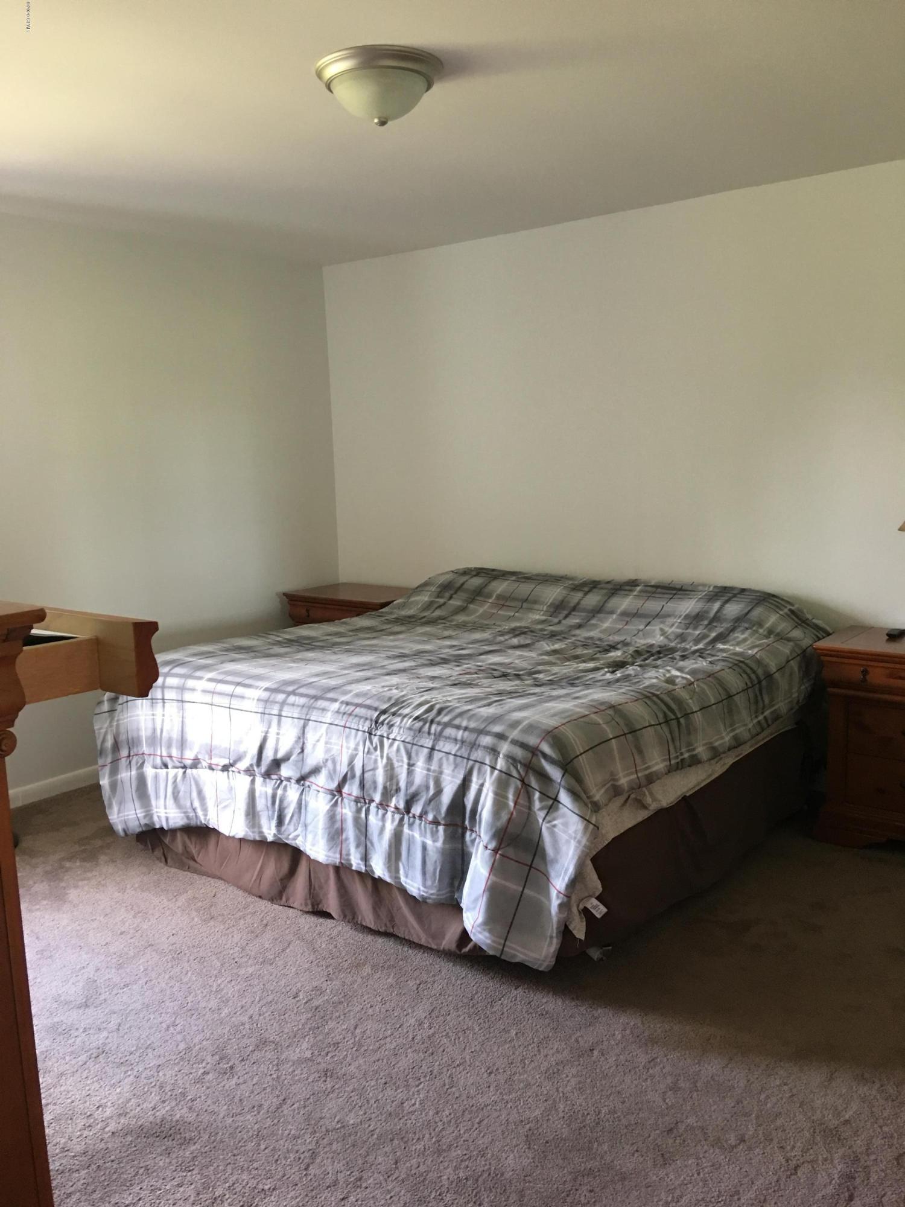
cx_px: 452
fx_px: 1011
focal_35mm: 29
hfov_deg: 48.2
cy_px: 604
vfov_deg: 61.7
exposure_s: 1/15
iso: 64
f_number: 2.2
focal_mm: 4.15
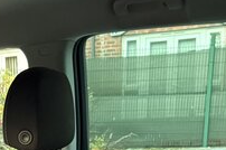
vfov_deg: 11.9
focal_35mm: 99
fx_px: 621
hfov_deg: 19.9
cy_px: 322
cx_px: -10
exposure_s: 1/56
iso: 800
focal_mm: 6.76
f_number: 1.78
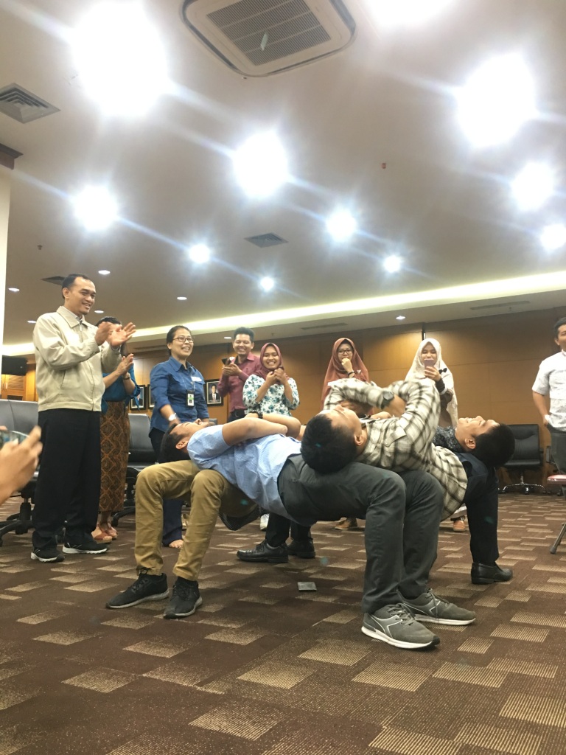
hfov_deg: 48.2
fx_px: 632
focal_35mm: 29
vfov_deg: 61.7
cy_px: 378
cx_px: 283
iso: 100
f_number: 2.2
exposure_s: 1/10
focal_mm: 4.15
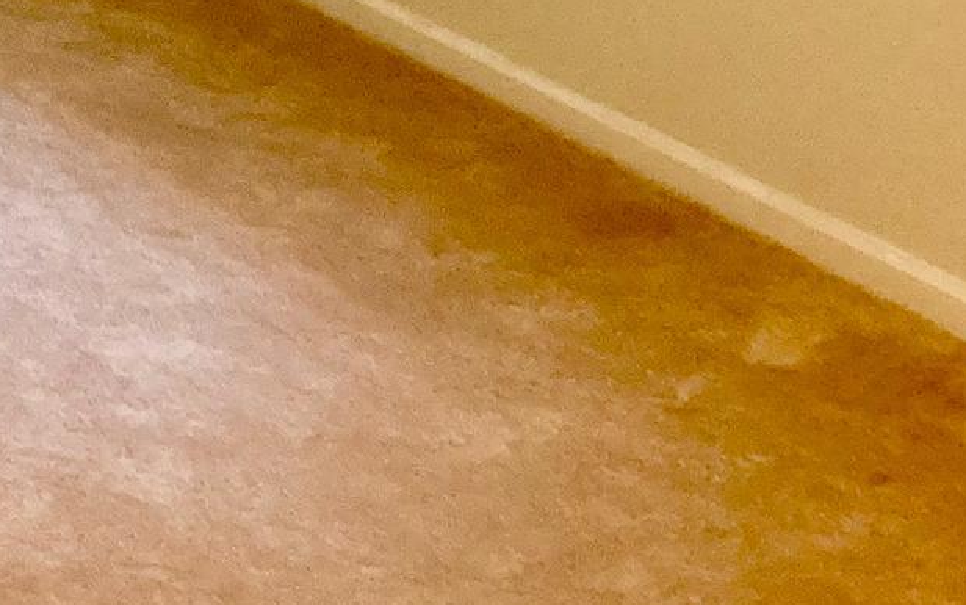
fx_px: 2870
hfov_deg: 16.8
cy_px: -531
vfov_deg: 11.1
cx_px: -615
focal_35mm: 109
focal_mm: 3.3
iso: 400
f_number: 2.4
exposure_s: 1/60
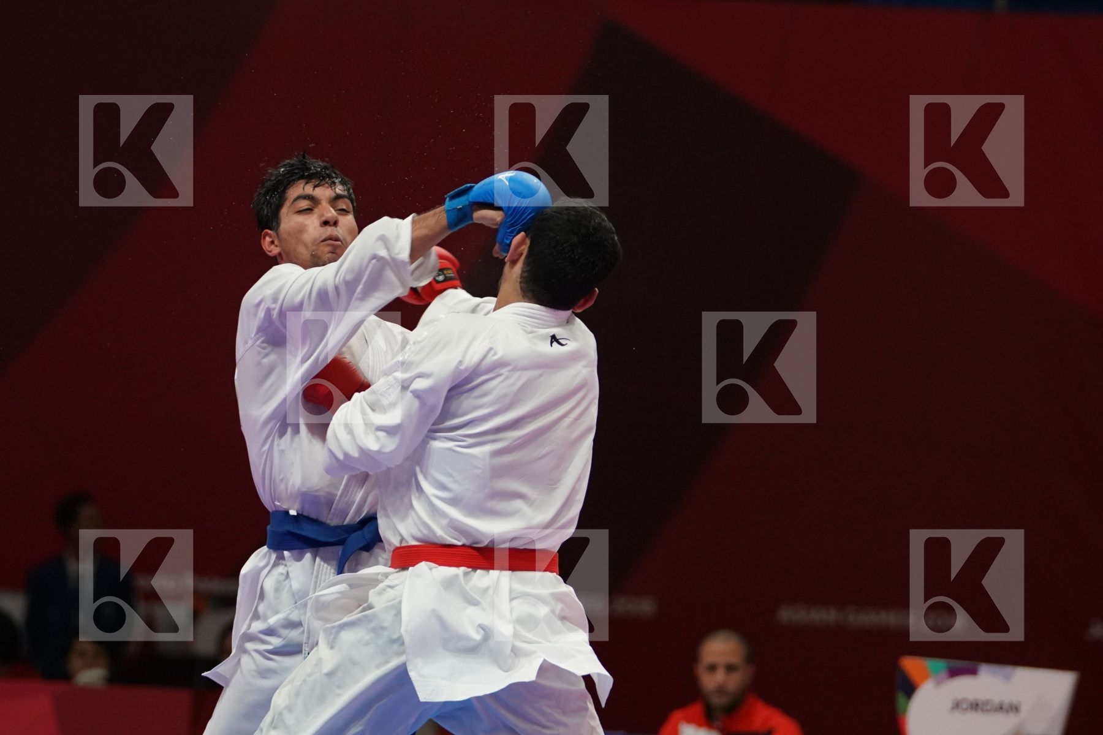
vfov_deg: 4.9
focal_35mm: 282
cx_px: 552
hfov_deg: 7.3
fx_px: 8639
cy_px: 368
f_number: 4
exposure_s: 1/1000
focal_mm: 188
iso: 2500
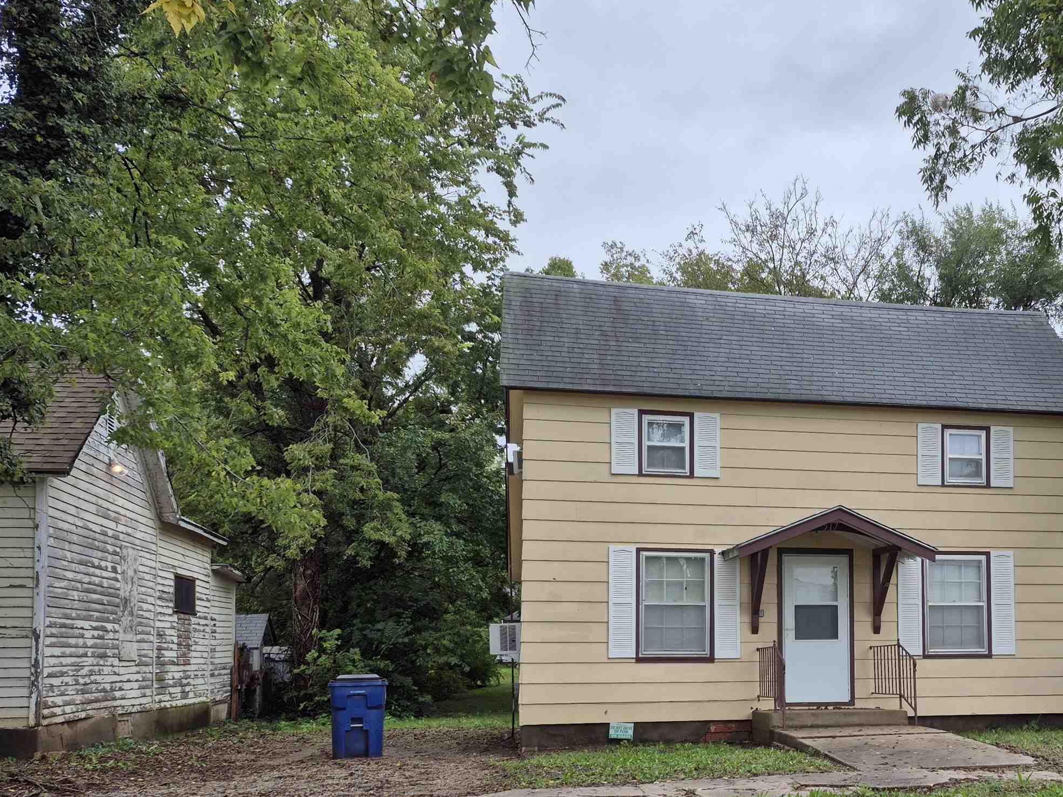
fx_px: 1105
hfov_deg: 49.3
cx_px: 796
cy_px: 575
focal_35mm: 36
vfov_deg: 38.8
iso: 25
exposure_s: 1/266
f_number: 1.8
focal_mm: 5.4
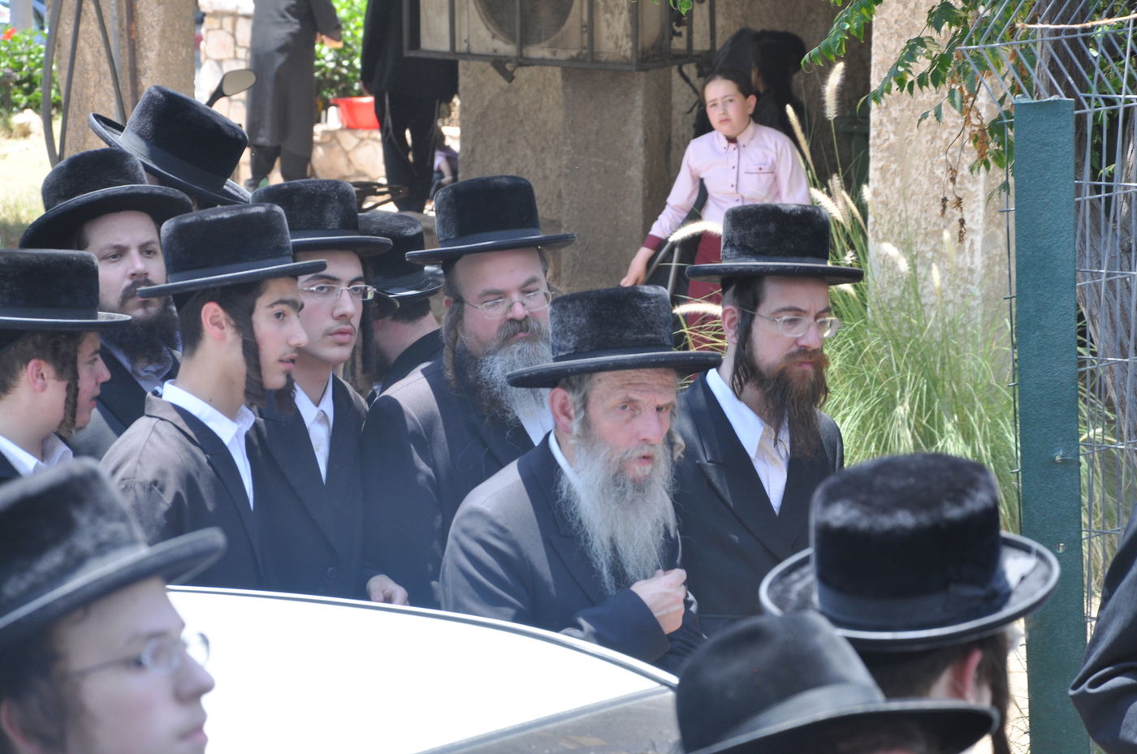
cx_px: 568
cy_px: 377
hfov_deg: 13.1
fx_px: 4967
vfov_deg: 8.7
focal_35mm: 158
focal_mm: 105
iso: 400
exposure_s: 1/160
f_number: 9
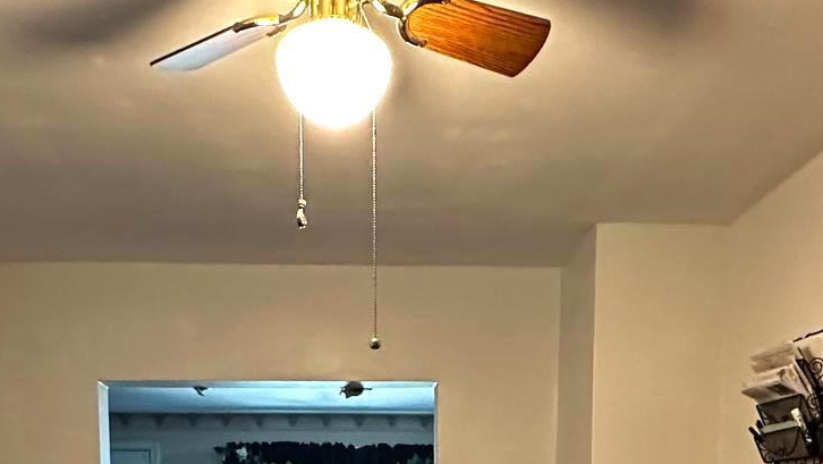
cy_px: 632
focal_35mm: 43
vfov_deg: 23.8
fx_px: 939
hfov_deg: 47.3
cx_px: 387
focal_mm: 2.22
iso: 1000
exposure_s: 1/60
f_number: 2.2
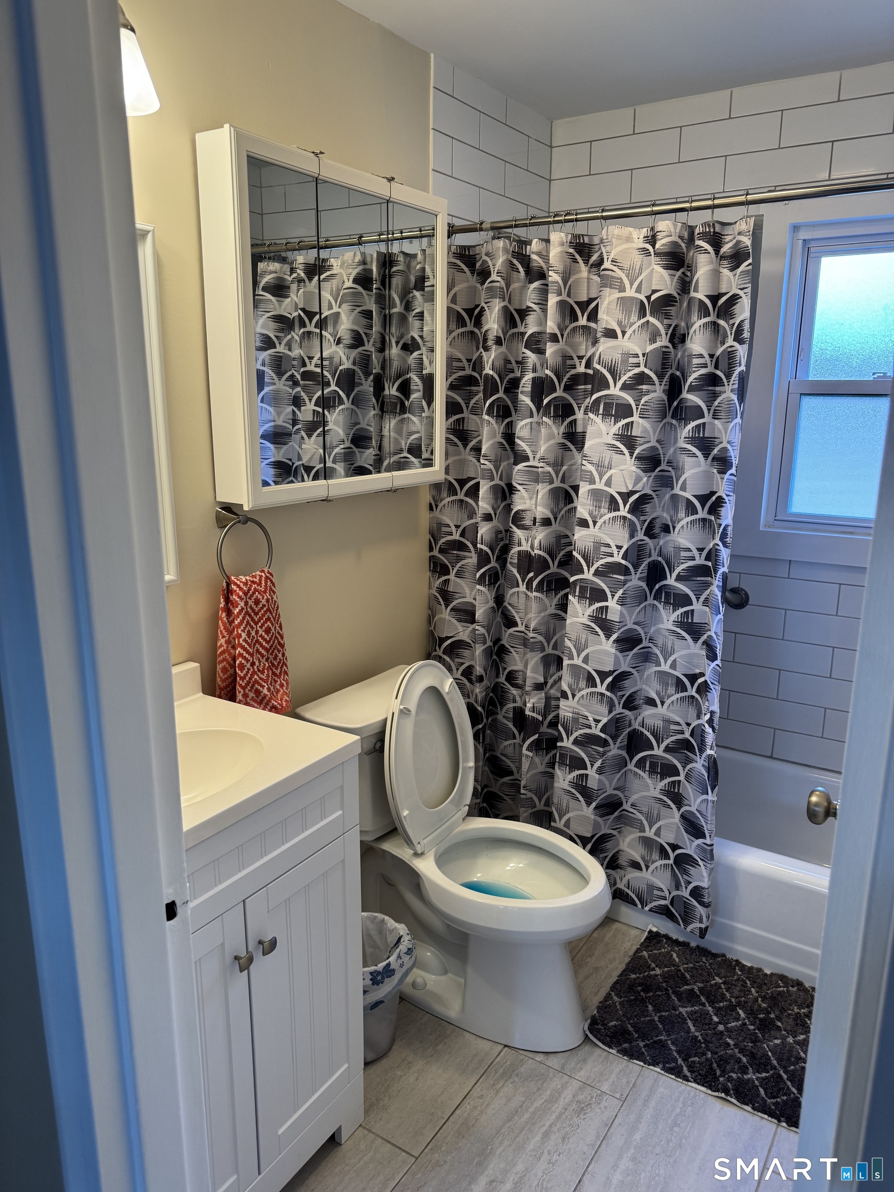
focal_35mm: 24
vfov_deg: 71.6
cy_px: 596
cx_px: 447
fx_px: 826
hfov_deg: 56.8
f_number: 1.78
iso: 125
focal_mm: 6.76
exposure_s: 1/60
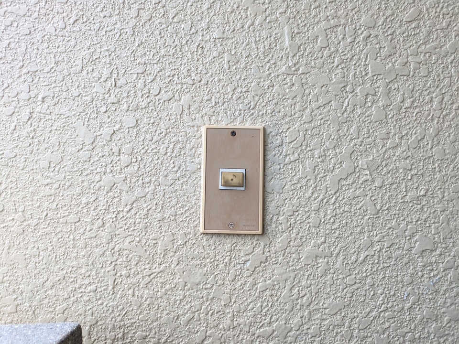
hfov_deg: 69.4
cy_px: 172
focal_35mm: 25
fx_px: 331
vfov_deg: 54.9
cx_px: 230
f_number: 1.89
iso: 62
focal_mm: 5.43
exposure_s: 1/239
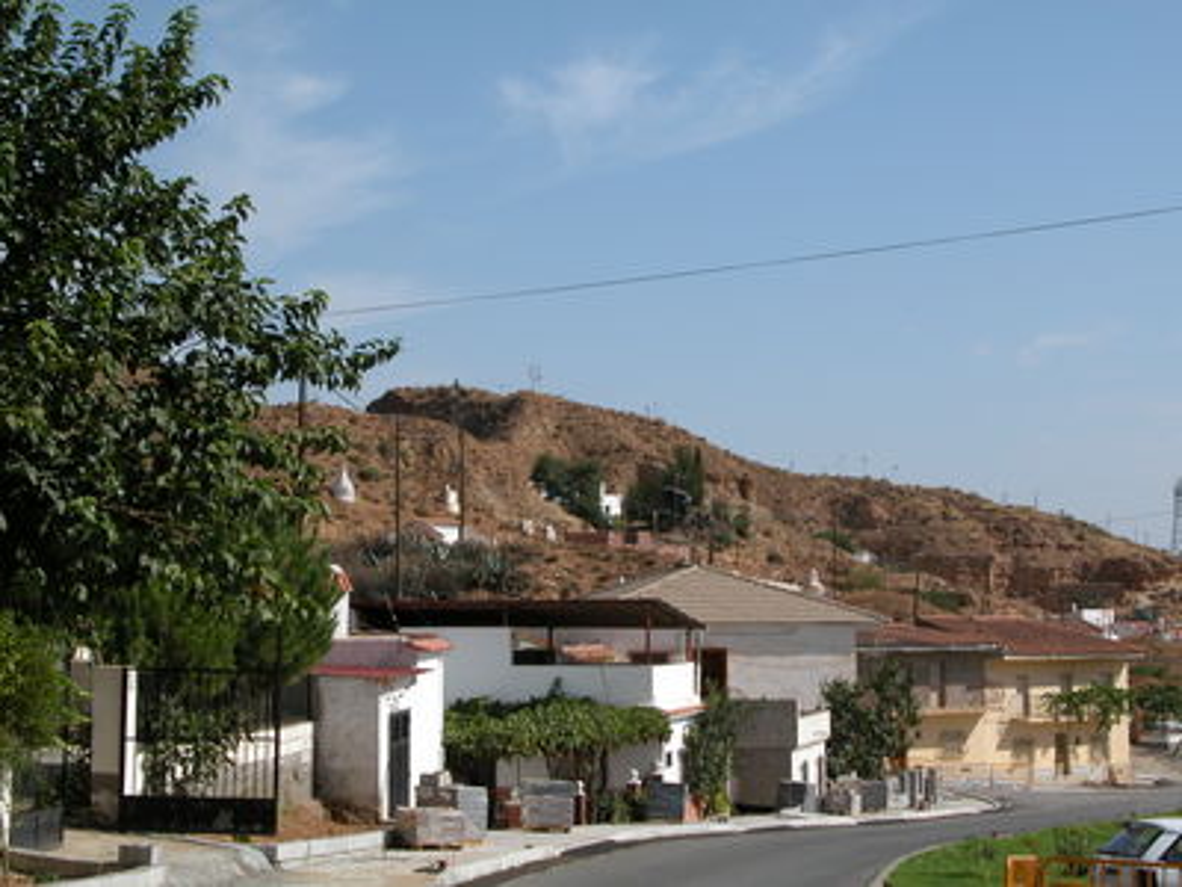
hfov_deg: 26.3
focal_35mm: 74
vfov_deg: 19.9
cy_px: 444
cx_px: 591
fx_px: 2527
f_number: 7.5
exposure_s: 1/370
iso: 100
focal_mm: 18.8
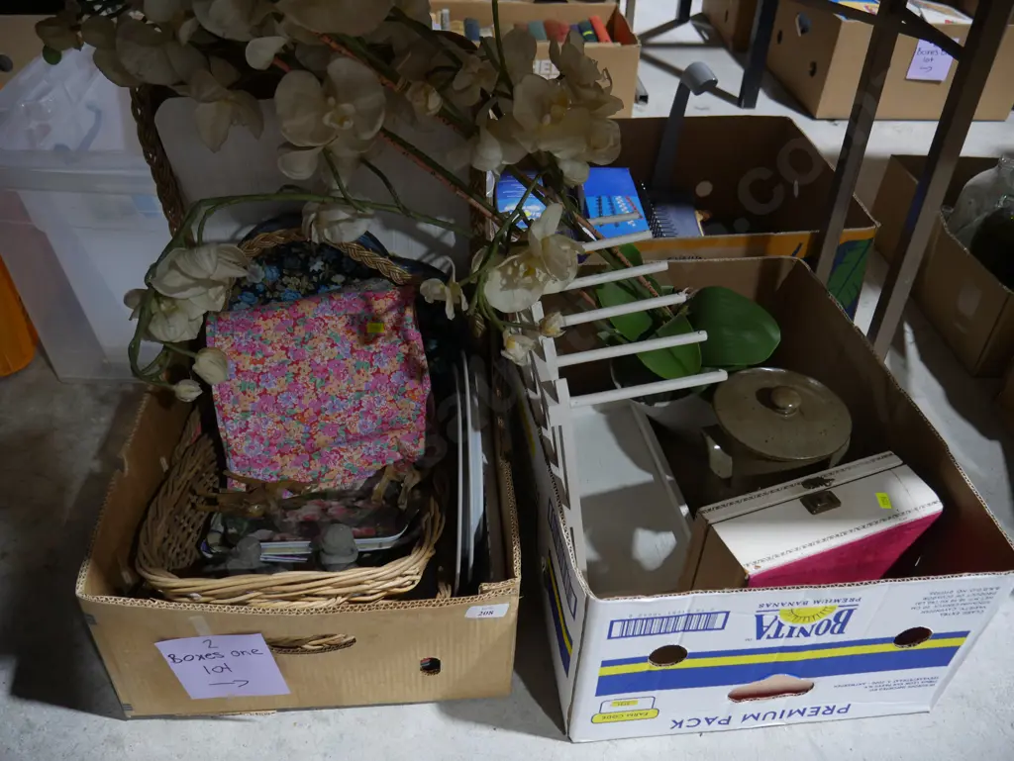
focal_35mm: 28
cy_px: 380
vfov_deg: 49.8
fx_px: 821
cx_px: 507
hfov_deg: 63.4
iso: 500
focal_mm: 14
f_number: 3.5
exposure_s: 1/60
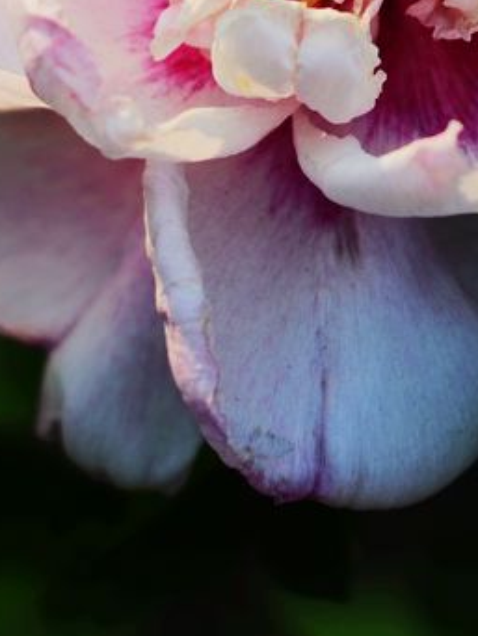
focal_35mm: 254
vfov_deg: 7.7
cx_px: 404
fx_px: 4671
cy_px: -58
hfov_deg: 5.9
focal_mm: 50
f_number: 2.8
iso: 100
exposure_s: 1/1000
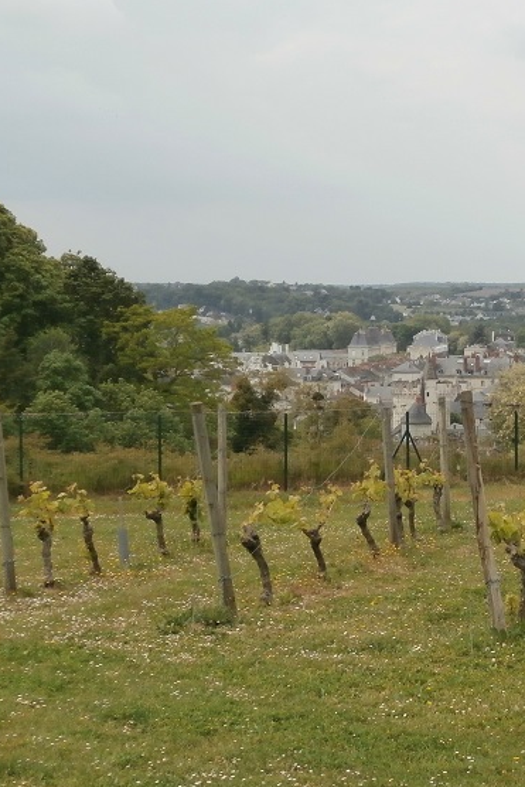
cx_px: 324
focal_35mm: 90
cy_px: 368
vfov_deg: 22.6
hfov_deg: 15.2
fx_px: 1967
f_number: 4.2
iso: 100
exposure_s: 1/800
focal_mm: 8.29
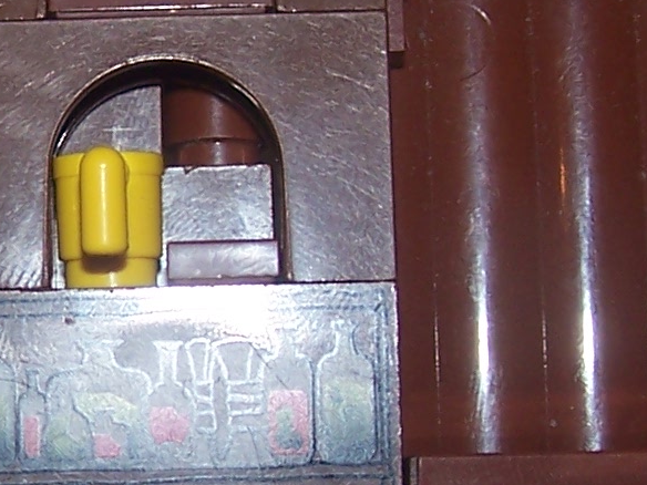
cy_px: 270
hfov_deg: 12.9
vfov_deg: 9.9
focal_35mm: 150
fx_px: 2804
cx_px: -85
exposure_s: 1/60
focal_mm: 6.3
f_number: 2.8
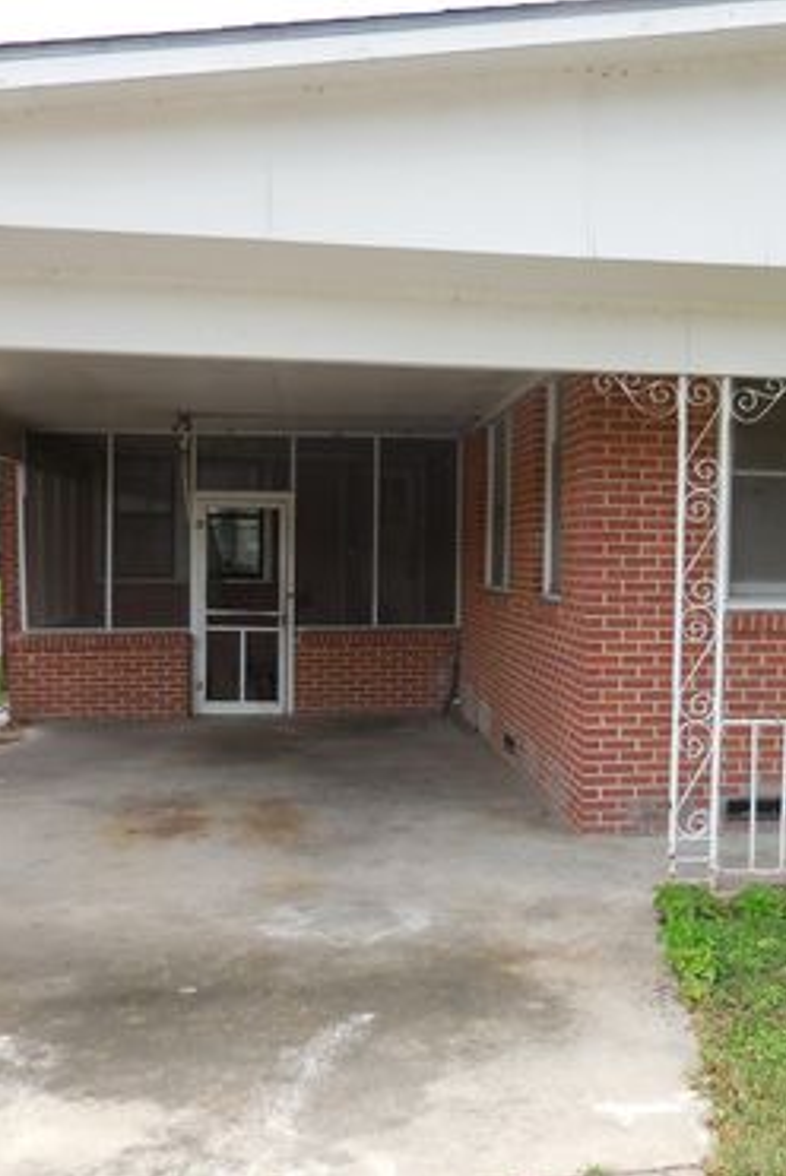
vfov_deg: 54.4
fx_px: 1144
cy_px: 591
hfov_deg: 37.5
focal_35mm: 35
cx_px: 532
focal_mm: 4.5
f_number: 3.3
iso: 125
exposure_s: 1/250
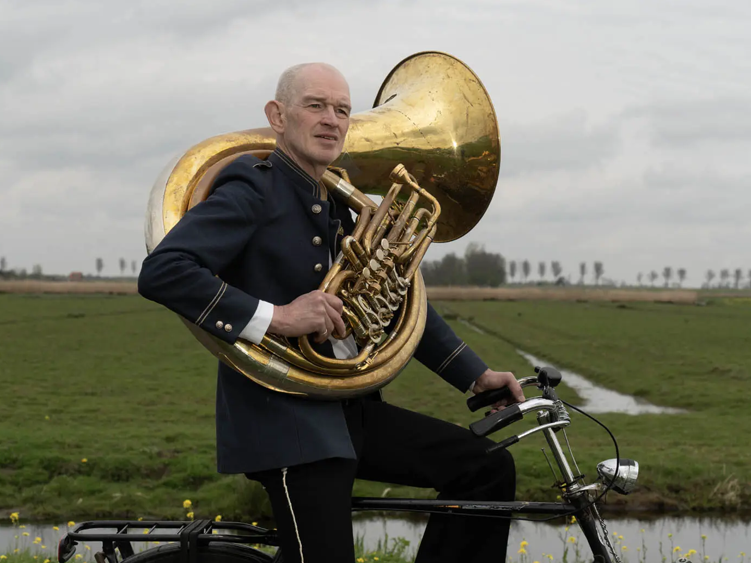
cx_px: 362
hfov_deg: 29.0
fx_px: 1453
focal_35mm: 67
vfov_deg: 21.9
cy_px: 285
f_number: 7.1
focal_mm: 61
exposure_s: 1/250
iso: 64
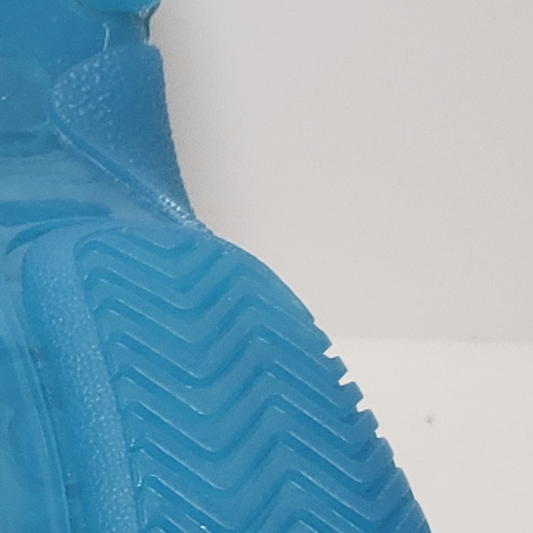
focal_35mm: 149
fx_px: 2596
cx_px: -641
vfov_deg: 11.6
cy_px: 535
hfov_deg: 10.5
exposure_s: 1/362
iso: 50
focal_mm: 4.3
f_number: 1.5
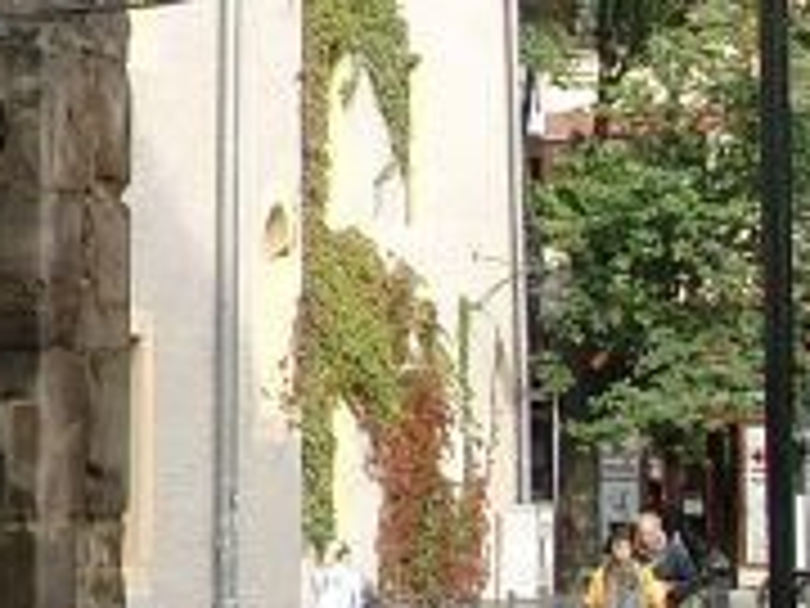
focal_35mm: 178
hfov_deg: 10.8
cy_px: -99
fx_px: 4165
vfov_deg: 8.3
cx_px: -310
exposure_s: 1/103
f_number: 4
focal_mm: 8.4
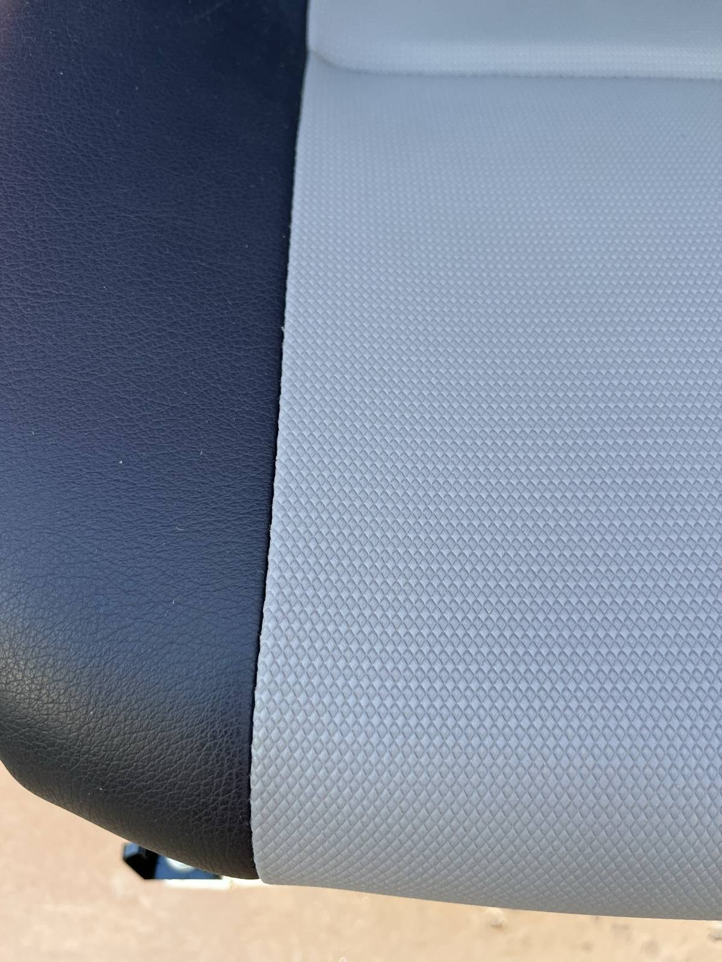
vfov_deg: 67.3
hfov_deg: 53.1
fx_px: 723
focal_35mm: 26
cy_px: 481
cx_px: 361
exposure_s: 1/121
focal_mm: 5.1
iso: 80
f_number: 1.6
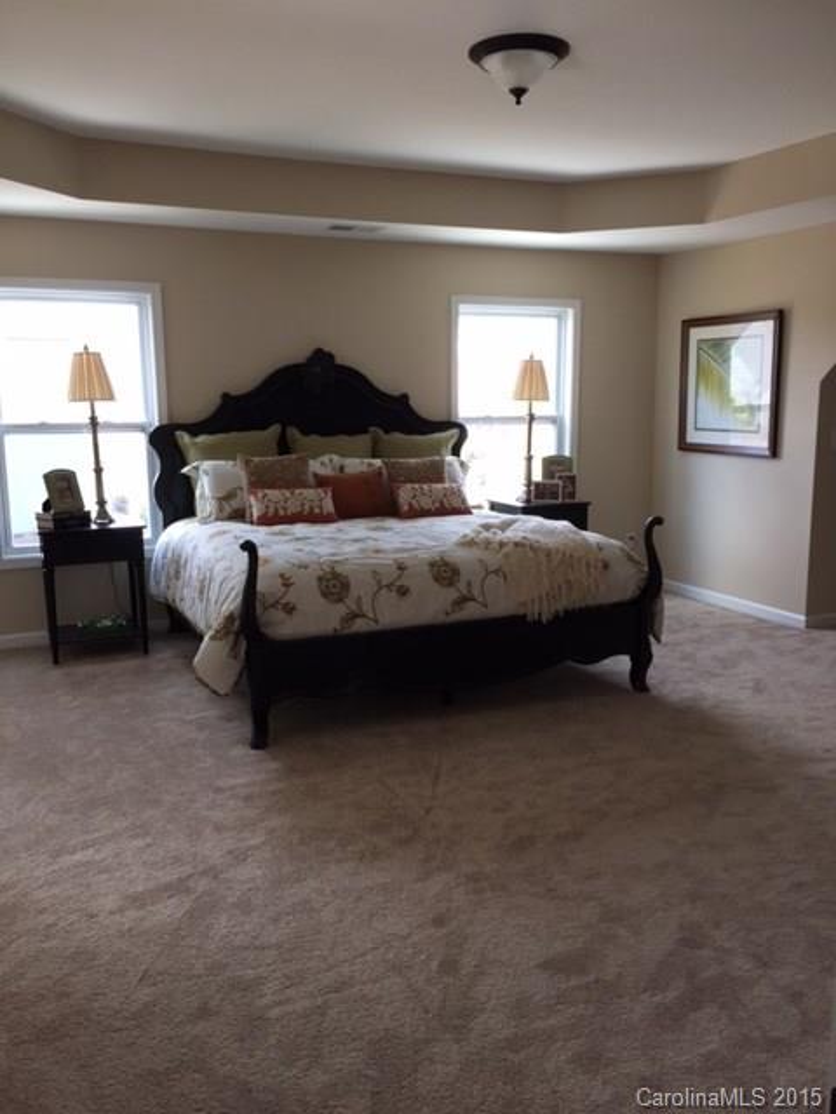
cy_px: 557
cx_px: 418
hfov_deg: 48.2
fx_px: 934
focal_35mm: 29
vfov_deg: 61.7
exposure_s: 1/40
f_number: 2.2
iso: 32
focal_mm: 4.15
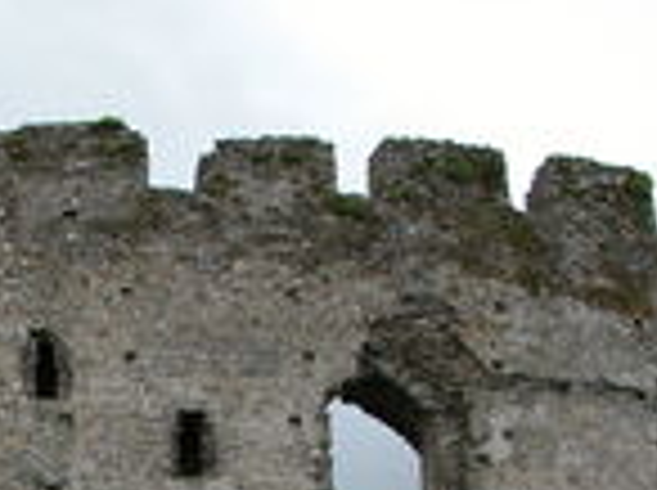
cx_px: 63
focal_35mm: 96
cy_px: 477
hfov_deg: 20.1
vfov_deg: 15.1
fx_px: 1819
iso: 100
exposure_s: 1/138
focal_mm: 8.9
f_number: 4
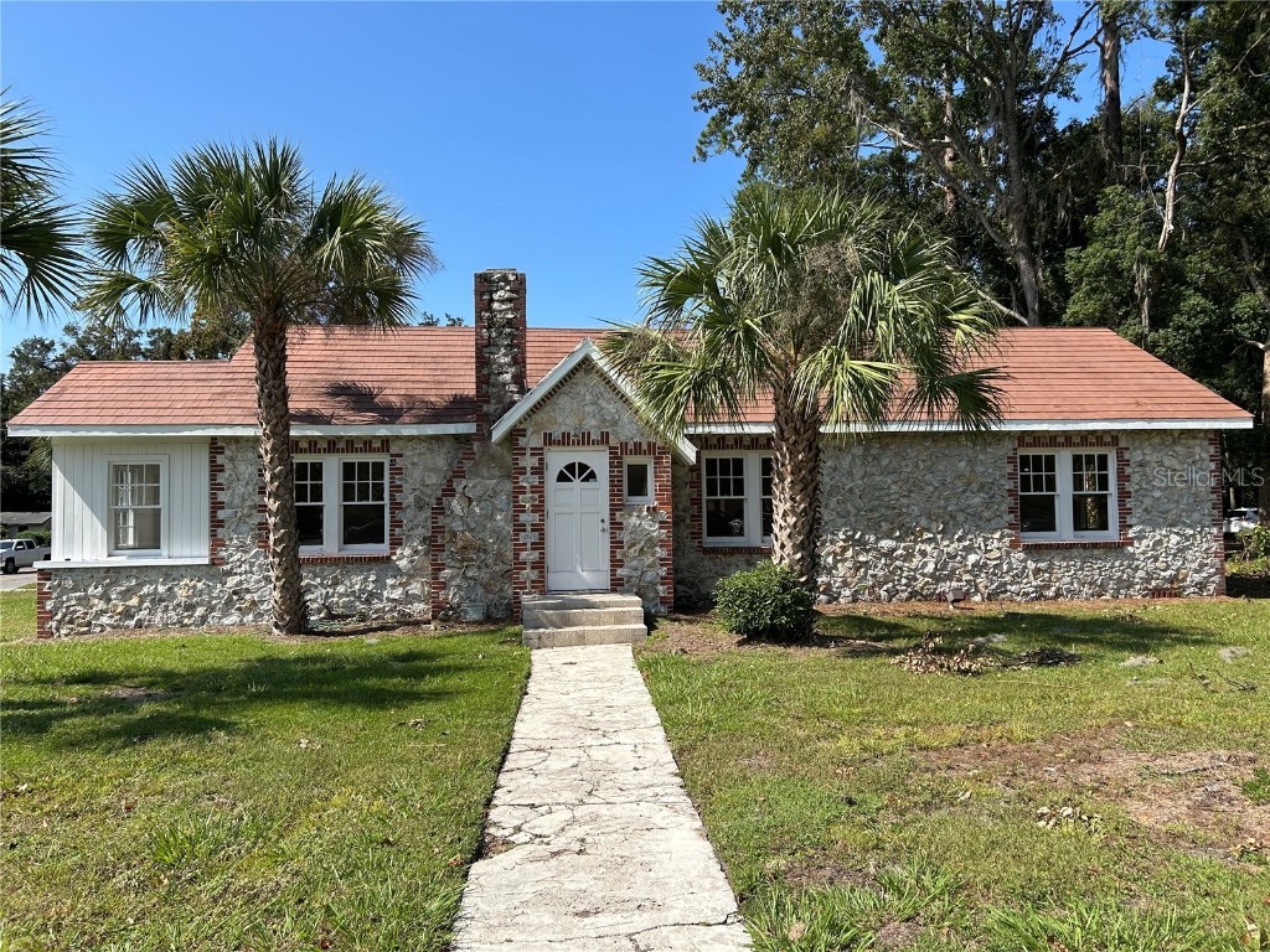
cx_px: 635
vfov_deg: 53.1
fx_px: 954
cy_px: 476
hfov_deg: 67.3
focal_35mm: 26
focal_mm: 5.7
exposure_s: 1/3257
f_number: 1.5
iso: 50
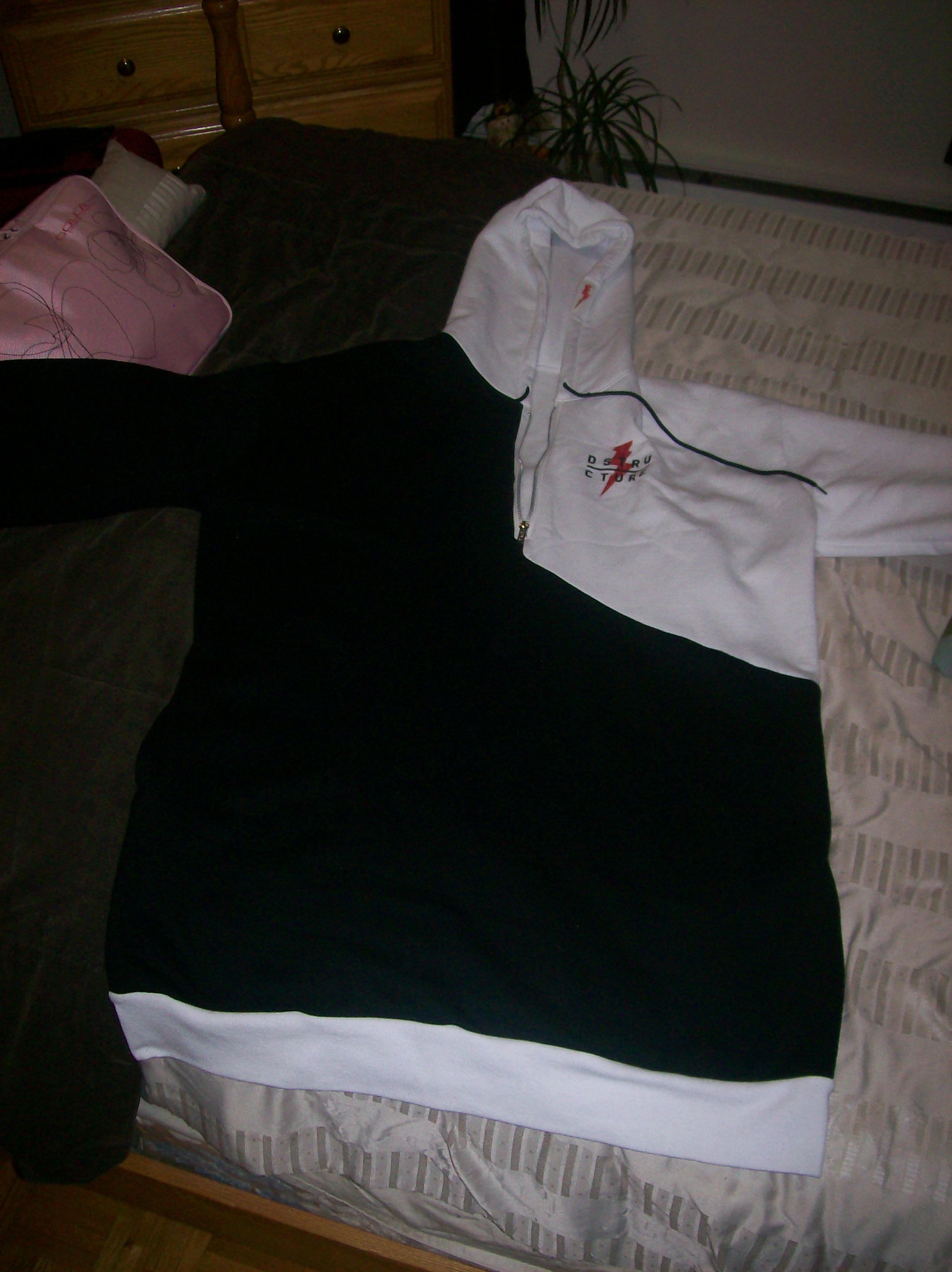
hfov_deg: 39.6
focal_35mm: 36
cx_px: 476
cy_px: 636
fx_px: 1322
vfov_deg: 51.4
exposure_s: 1/64
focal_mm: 6
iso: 80
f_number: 2.7
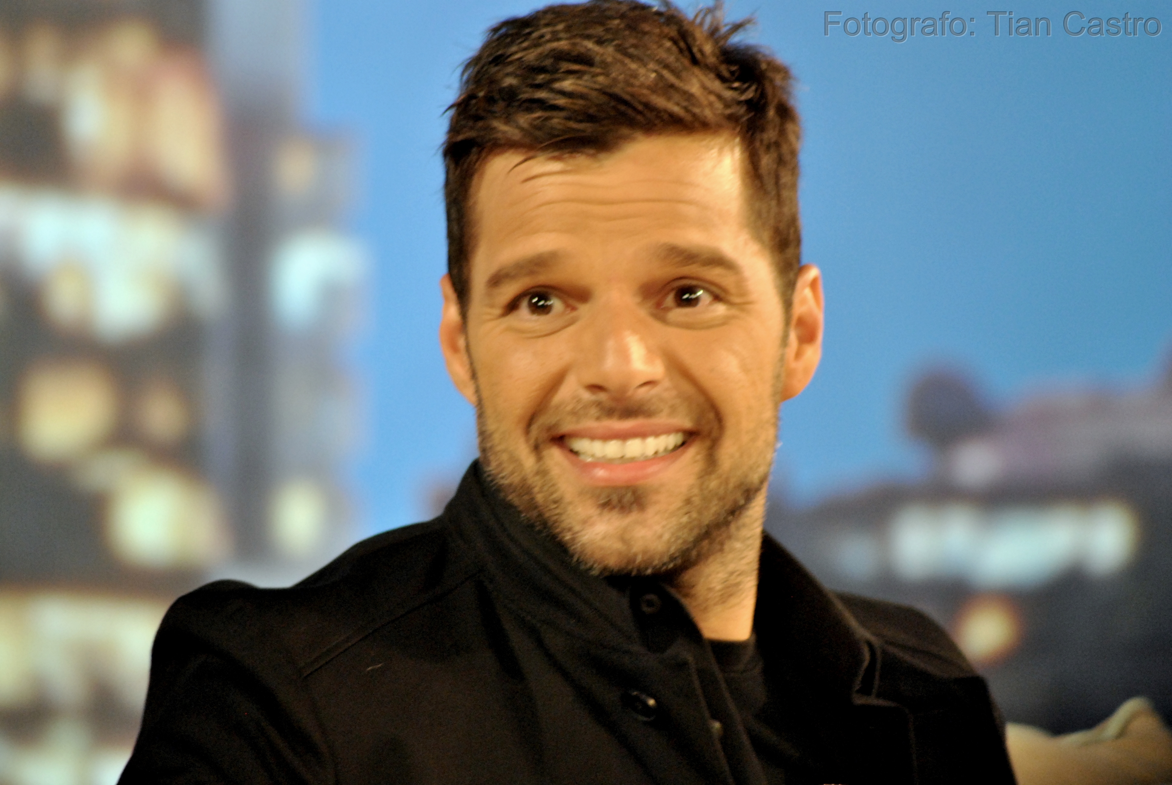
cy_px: 392
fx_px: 14668
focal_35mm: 450
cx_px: 586
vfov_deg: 3.1
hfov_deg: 4.6
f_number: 5.6
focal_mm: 300
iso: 800
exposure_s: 1/60
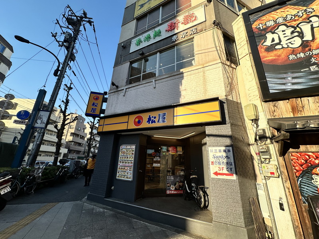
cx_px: 160
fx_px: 129
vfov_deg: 85.7
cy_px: 120
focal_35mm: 14
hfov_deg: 102.1
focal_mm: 2.22
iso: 40
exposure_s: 1/593
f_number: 2.2
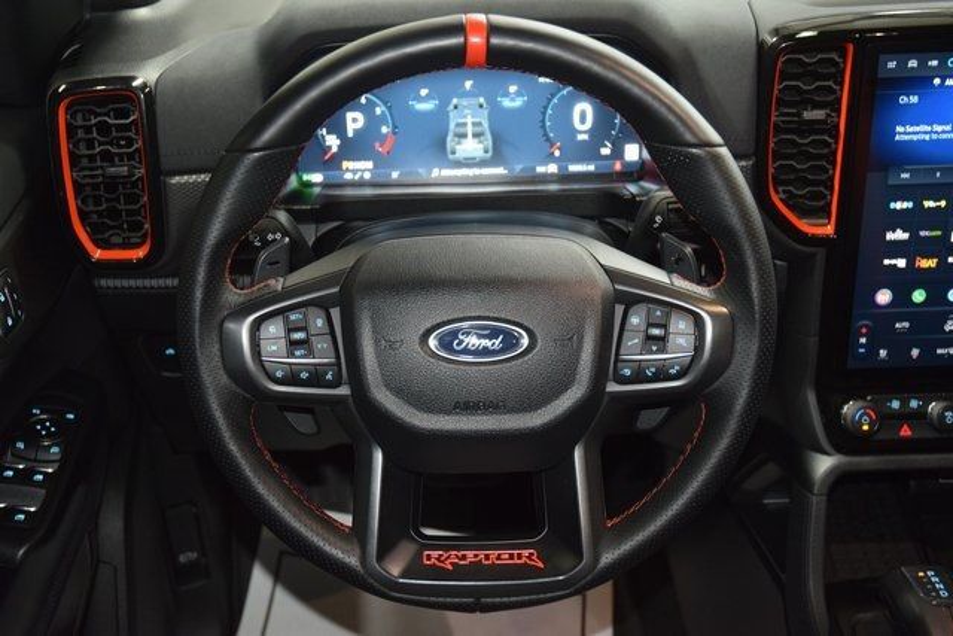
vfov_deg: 29.0
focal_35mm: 46
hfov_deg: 42.3
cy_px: 318
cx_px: 476
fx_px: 1231
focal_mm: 31
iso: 2000
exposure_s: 1/20
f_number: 4
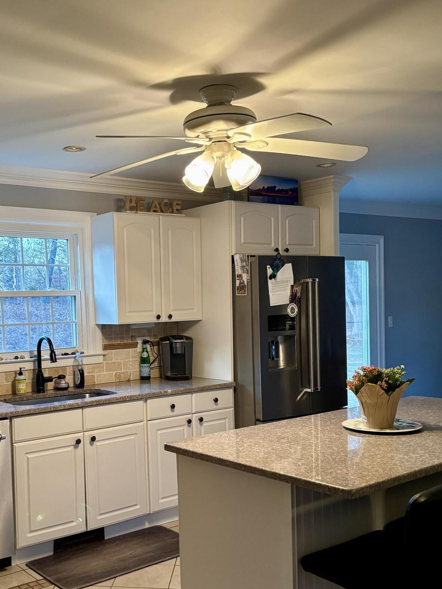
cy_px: 344
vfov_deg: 48.8
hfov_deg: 37.3
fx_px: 647
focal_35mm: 38
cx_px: 144
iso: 320
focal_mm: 5.96
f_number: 1.6
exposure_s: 1/60
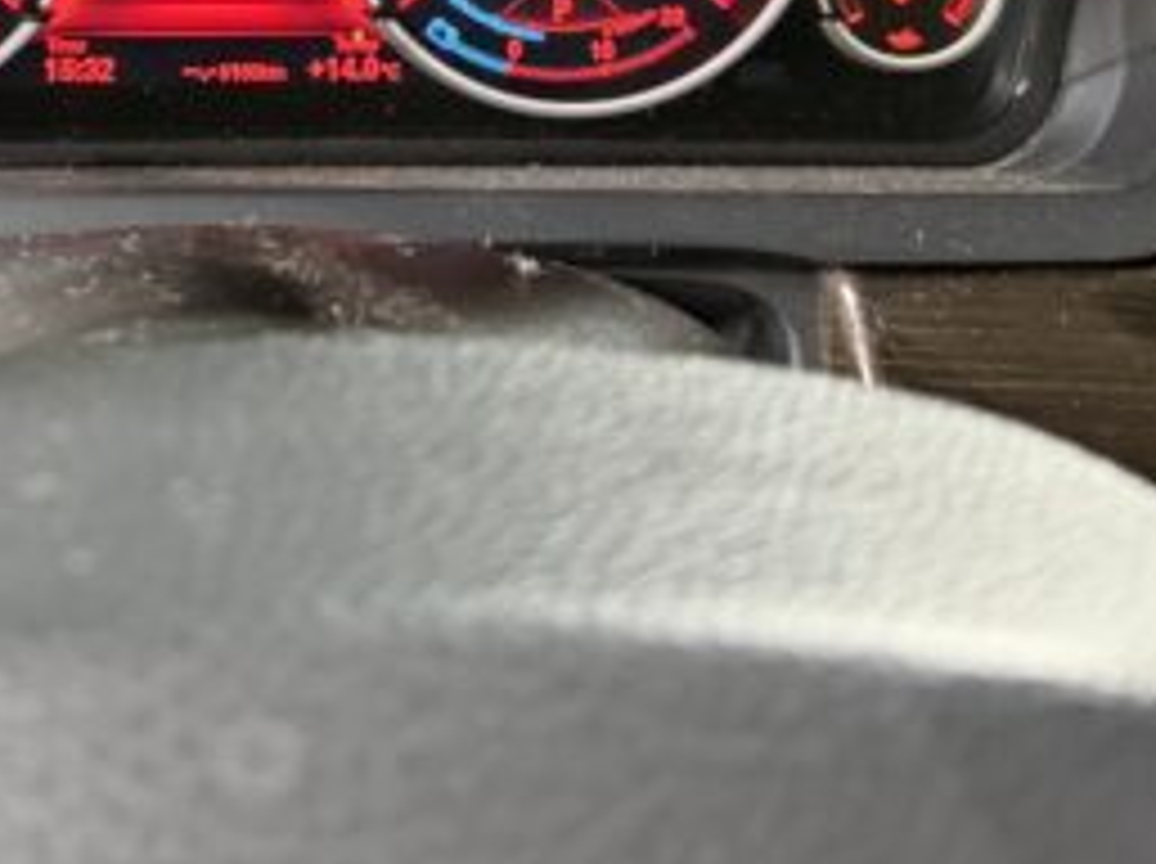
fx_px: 1934
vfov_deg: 23.1
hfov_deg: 32.2
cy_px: -173
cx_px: 207
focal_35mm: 58
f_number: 1.78
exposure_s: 1/33
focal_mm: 6.76
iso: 800
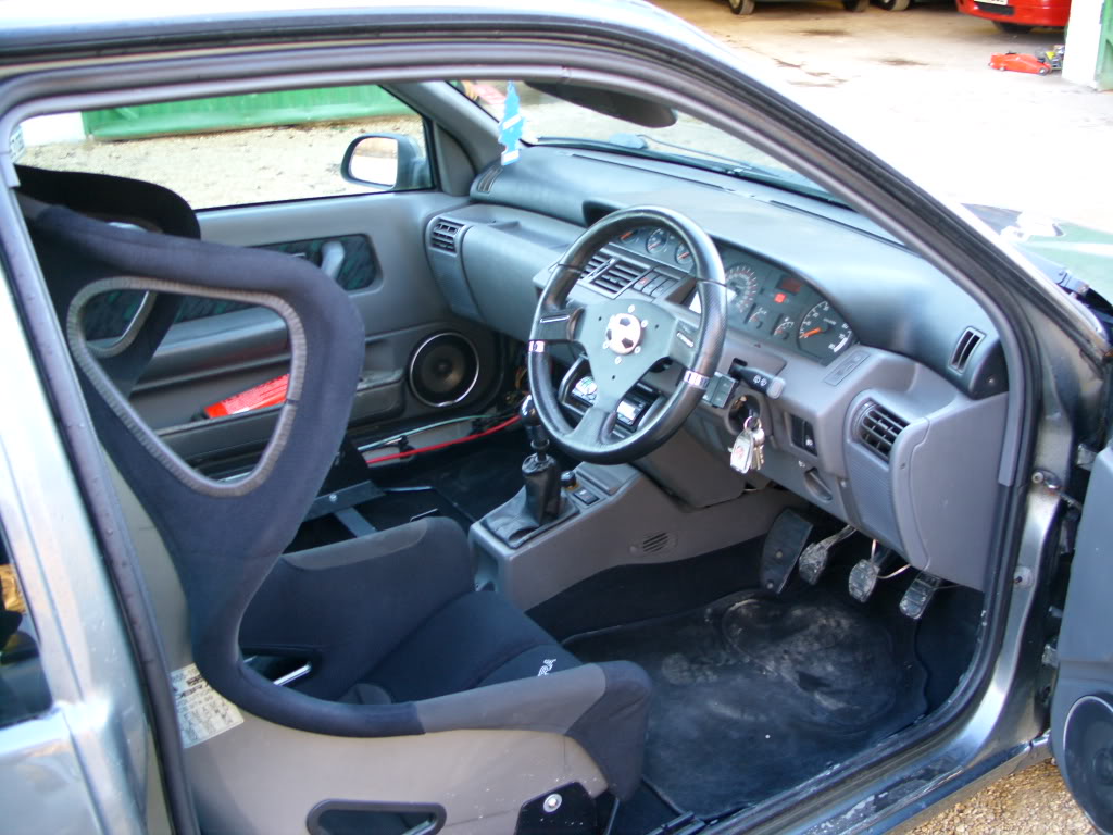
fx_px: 1222
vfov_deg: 37.7
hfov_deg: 49.0
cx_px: 556
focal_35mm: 38
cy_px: 418
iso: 50
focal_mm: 7.8
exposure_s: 1/10
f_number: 2.8
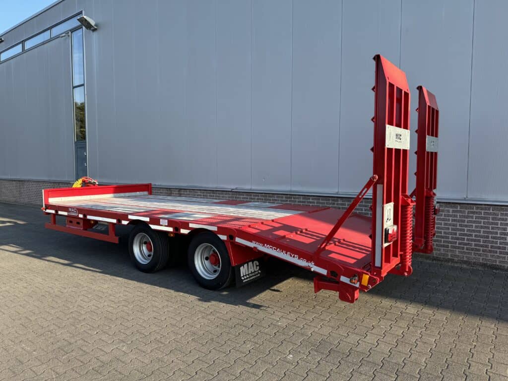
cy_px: 190
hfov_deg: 71.6
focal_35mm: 24
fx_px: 352
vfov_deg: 56.8
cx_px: 254
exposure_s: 1/1076
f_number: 1.78
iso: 80
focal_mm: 6.76
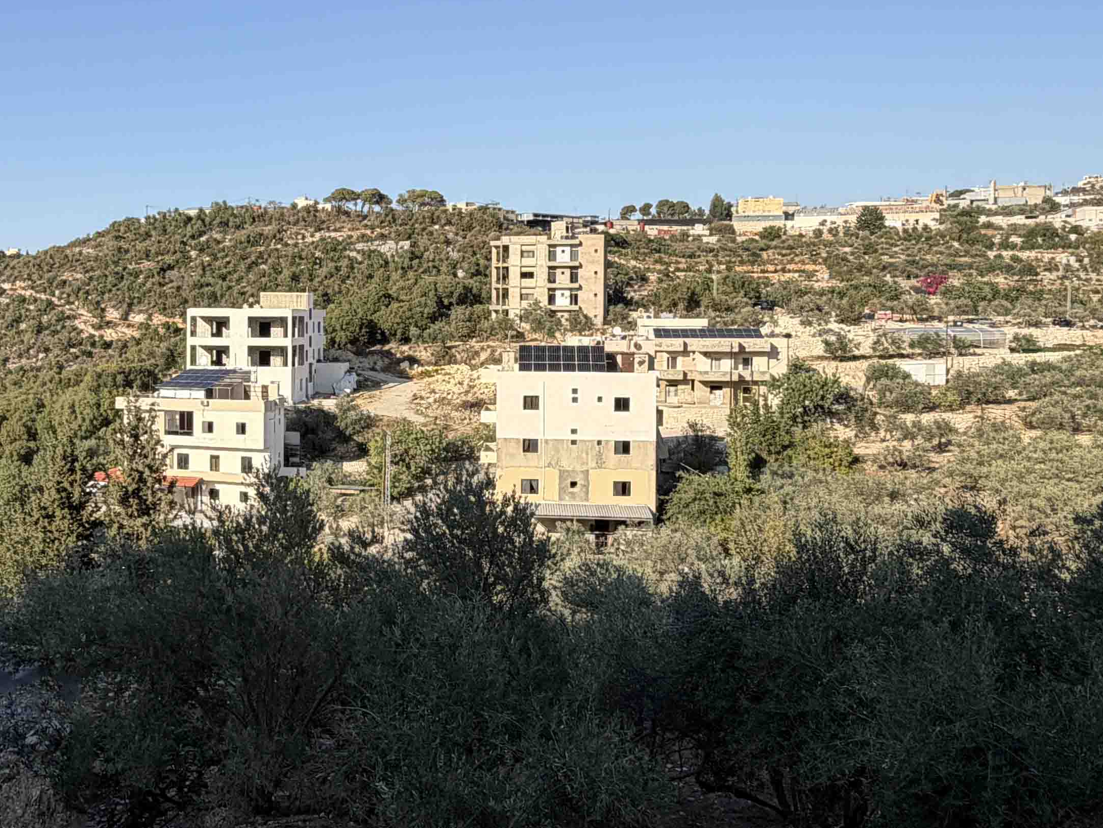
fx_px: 1179
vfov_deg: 38.6
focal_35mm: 37
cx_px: 371
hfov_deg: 49.3
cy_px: 348
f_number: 2.2
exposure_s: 1/770
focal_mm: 2.22
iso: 32
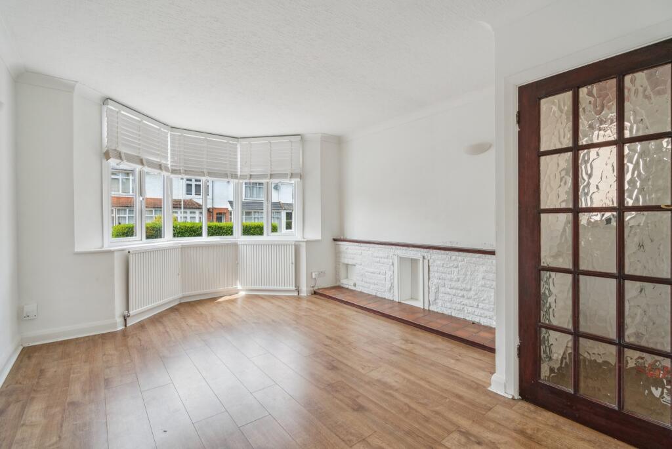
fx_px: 299
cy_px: 224
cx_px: 336
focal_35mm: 16
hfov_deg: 96.7
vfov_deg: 73.8
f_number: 5.6
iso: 640
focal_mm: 16
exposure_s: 1/160
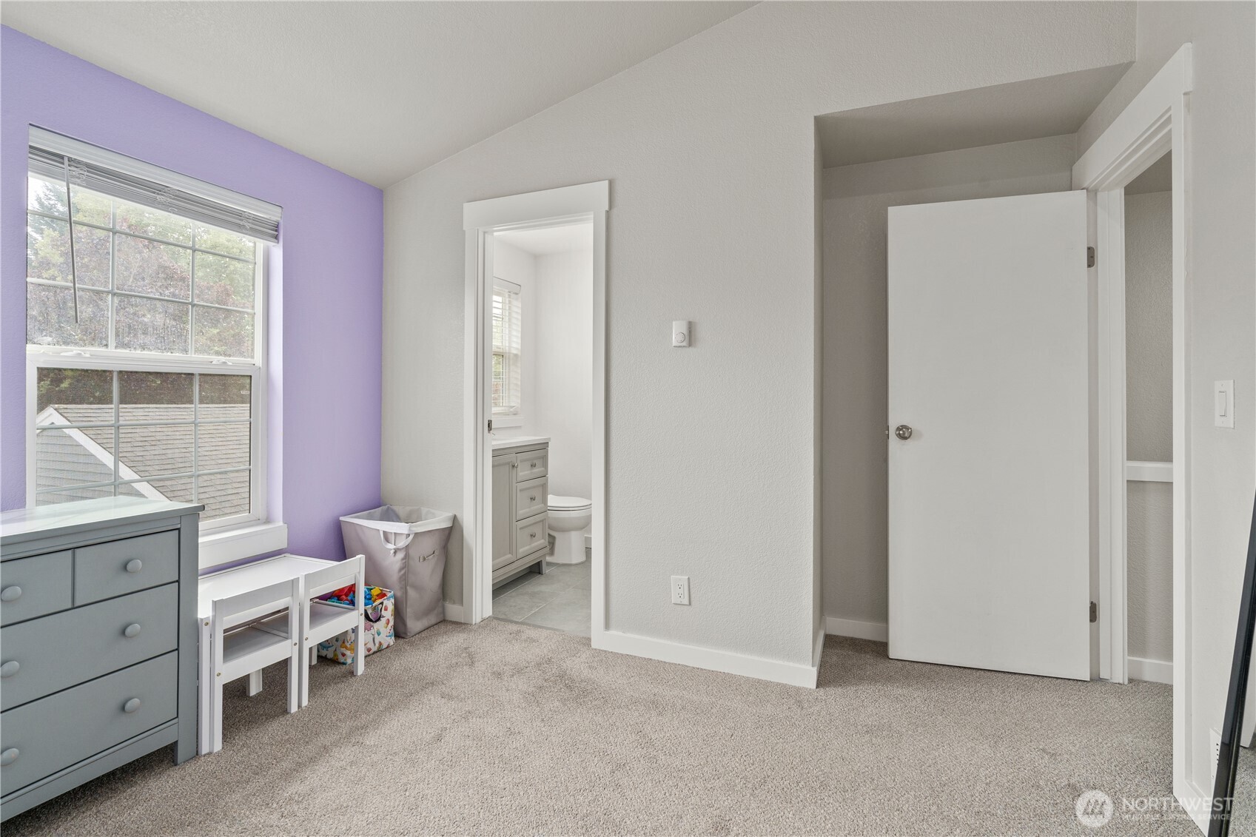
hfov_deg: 96.7
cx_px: 628
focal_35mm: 16
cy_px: 418
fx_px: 558
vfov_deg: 73.7
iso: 320
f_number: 9
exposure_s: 1/13
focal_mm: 16
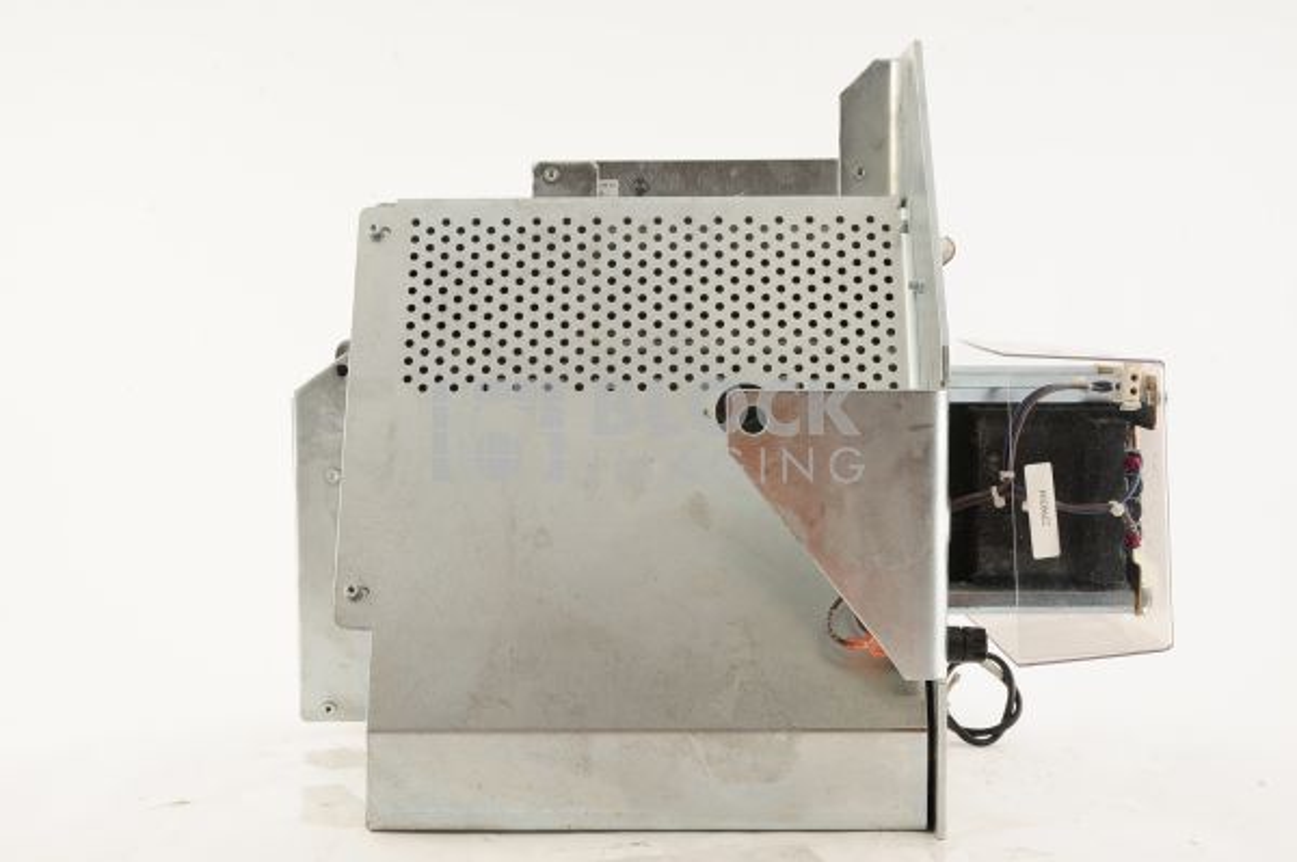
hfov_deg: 39.6
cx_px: 648
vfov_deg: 26.9
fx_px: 1800
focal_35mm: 50
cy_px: 431
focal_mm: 50
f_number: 11
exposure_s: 1/125
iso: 1600
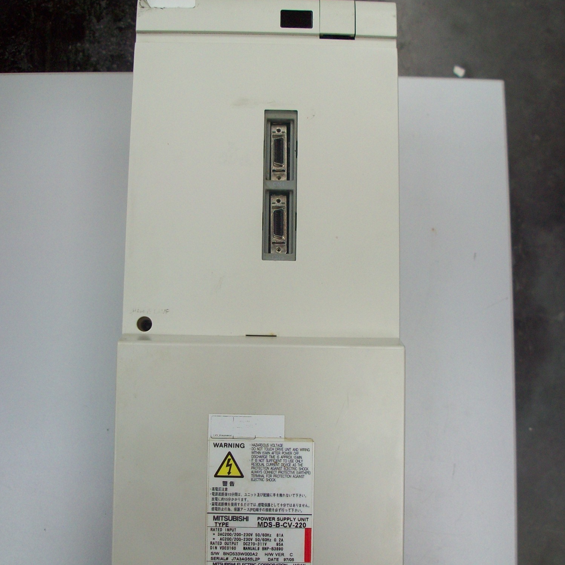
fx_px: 757
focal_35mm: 41
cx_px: 277
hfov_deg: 40.9
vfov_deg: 40.8
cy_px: 327
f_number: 2.8
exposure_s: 1/64
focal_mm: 5.7
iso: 102
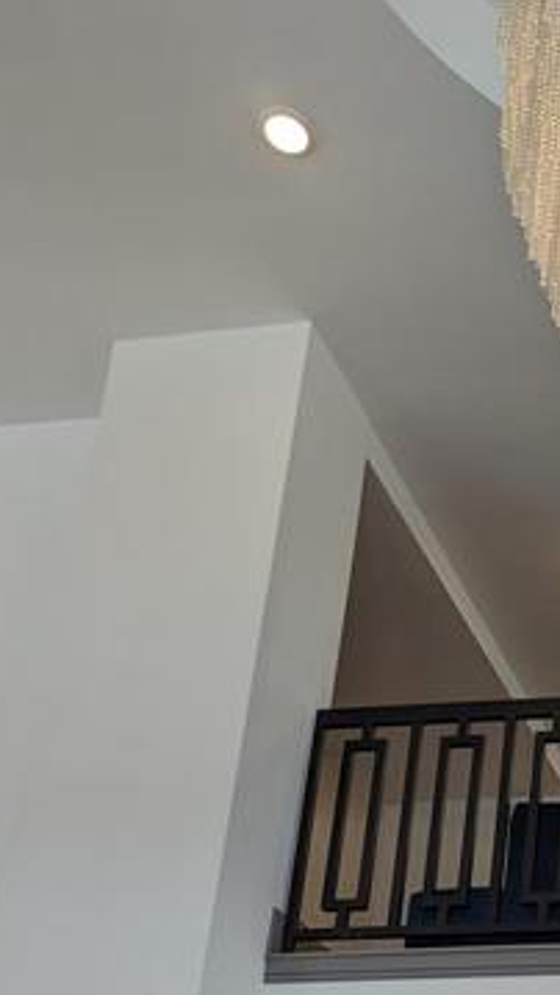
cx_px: 762
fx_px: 1478
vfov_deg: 34.3
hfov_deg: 19.5
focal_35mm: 56
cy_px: 970
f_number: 1.85
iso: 45
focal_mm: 6.81
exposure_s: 1/120
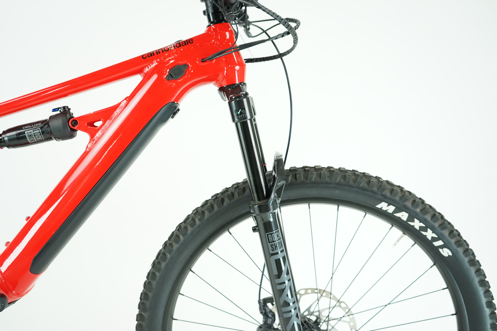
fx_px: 442
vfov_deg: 41.1
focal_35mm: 32
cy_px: 166
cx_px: 248
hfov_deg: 58.7
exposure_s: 1/200
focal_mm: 32
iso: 2000
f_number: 4.5
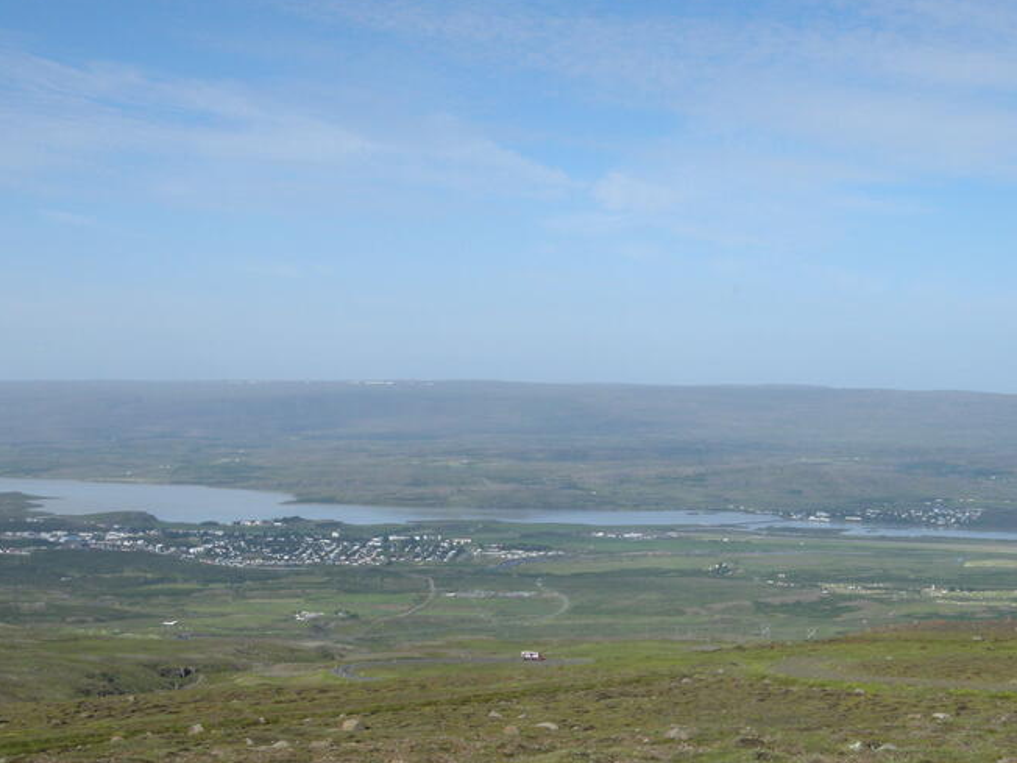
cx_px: 621
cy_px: 590
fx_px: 1616
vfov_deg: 26.2
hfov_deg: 34.8
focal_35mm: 55
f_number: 6.8
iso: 100
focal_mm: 7.5
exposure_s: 1/313
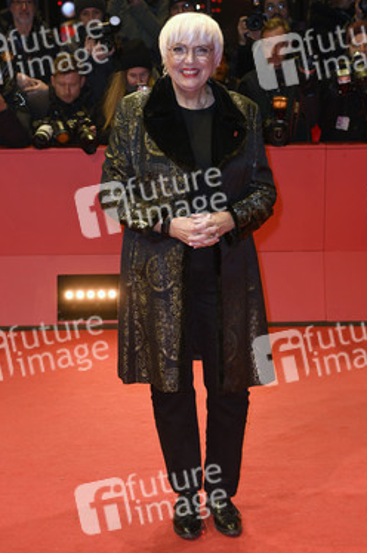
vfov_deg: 33.4
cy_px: 277
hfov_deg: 22.6
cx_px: 194
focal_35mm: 60
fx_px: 919
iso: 800
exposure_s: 1/250
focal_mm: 56
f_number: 4.5
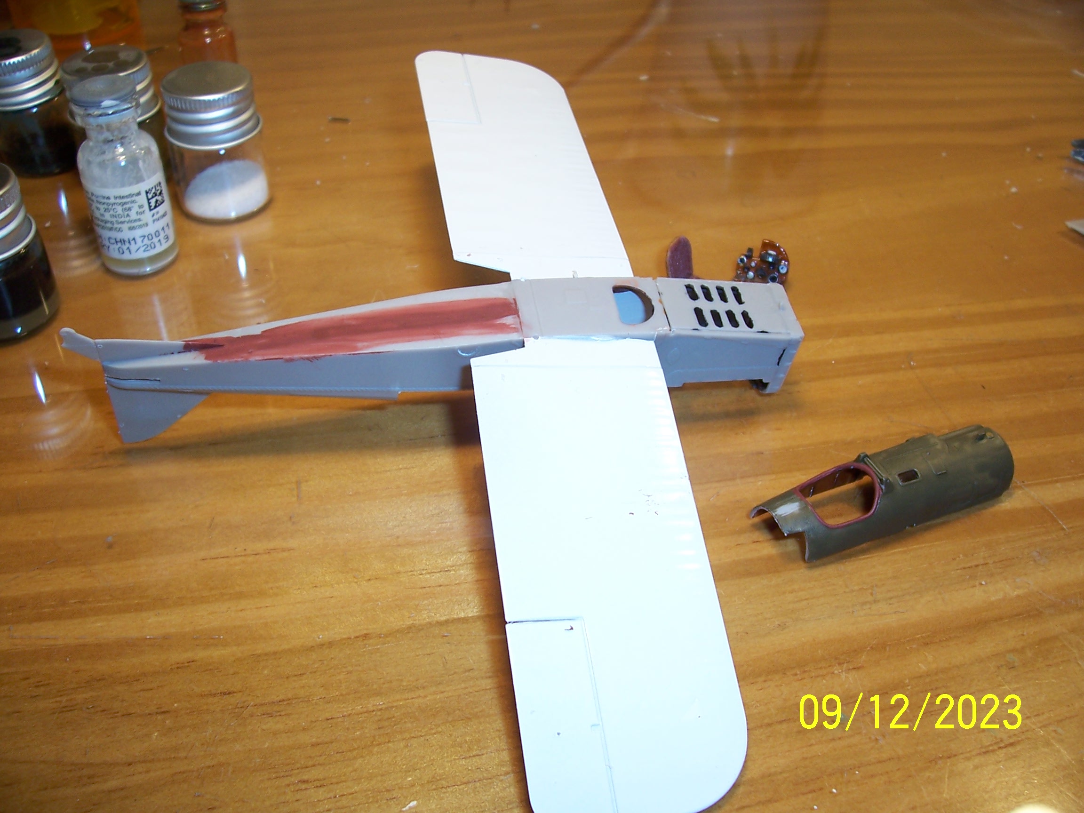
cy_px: 406
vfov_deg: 41.8
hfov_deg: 54.0
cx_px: 542
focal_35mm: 34
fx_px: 1065
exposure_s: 1/125
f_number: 2.7
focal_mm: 5.6
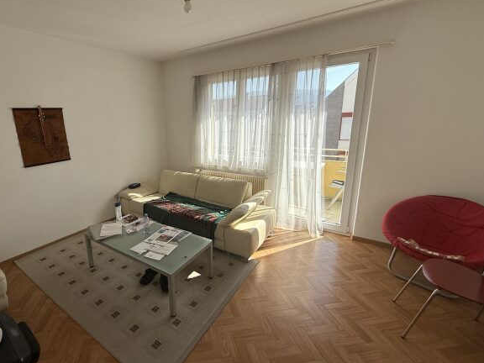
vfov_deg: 74.7
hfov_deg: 89.8
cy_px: 174
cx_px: 192
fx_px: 238
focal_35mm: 17
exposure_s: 1/799
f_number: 2.2
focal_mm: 2.22
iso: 50
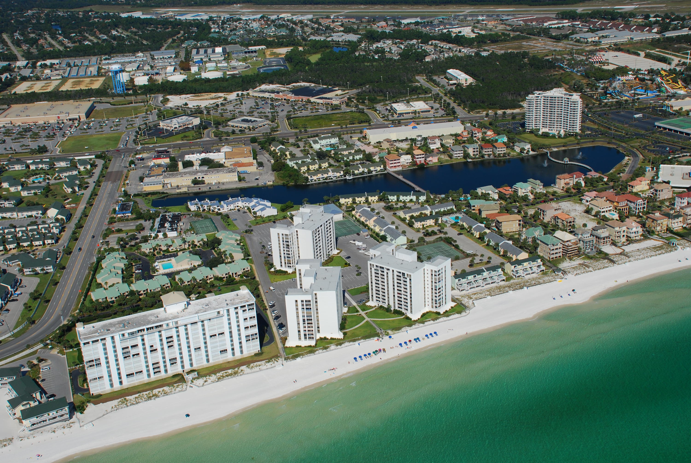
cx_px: 346
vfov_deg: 34.3
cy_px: 232
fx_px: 749
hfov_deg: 49.5
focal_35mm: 39
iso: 100
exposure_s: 1/350
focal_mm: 26
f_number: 9.5
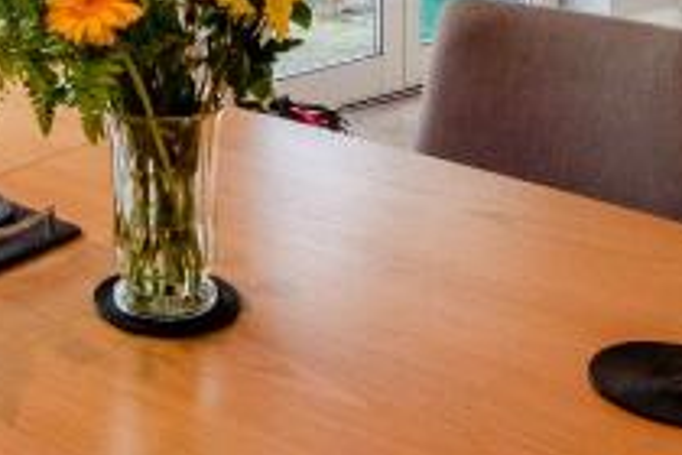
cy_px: -356
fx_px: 1383
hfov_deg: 26.8
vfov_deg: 15.9
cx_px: 81
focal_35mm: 73
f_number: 8
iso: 200
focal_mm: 10
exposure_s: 1/100
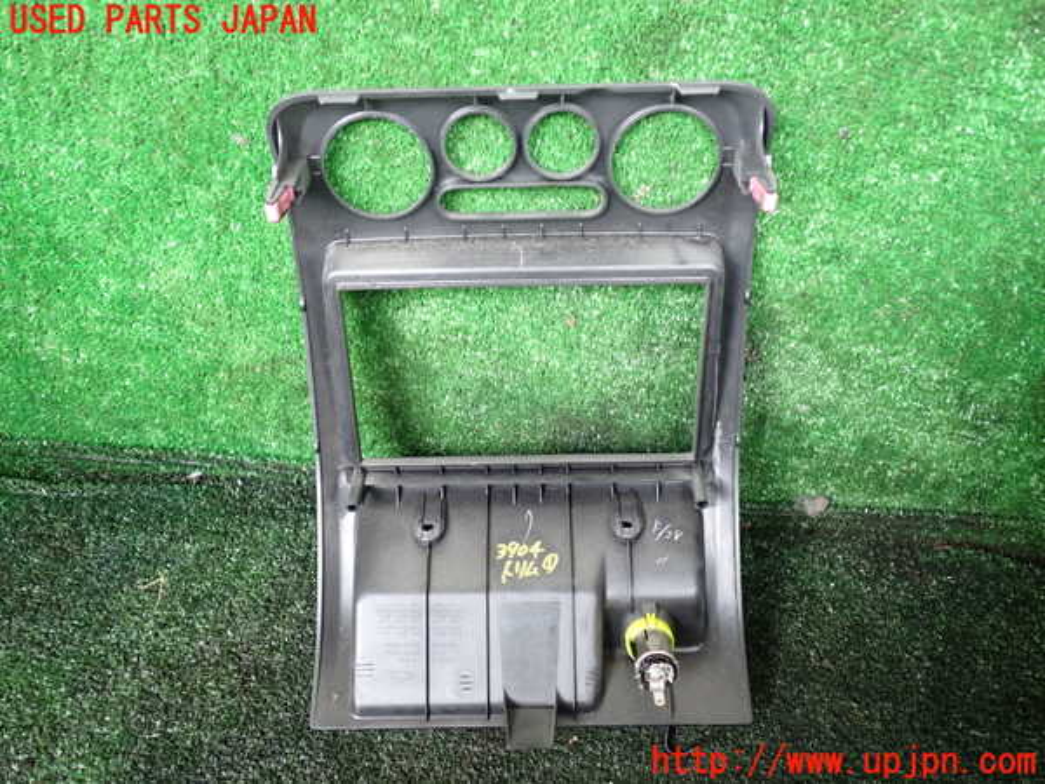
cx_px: 522
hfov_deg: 60.0
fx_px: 906
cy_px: 392
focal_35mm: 30
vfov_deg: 46.8
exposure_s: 1/30
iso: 320
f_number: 2.3
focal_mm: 5.4
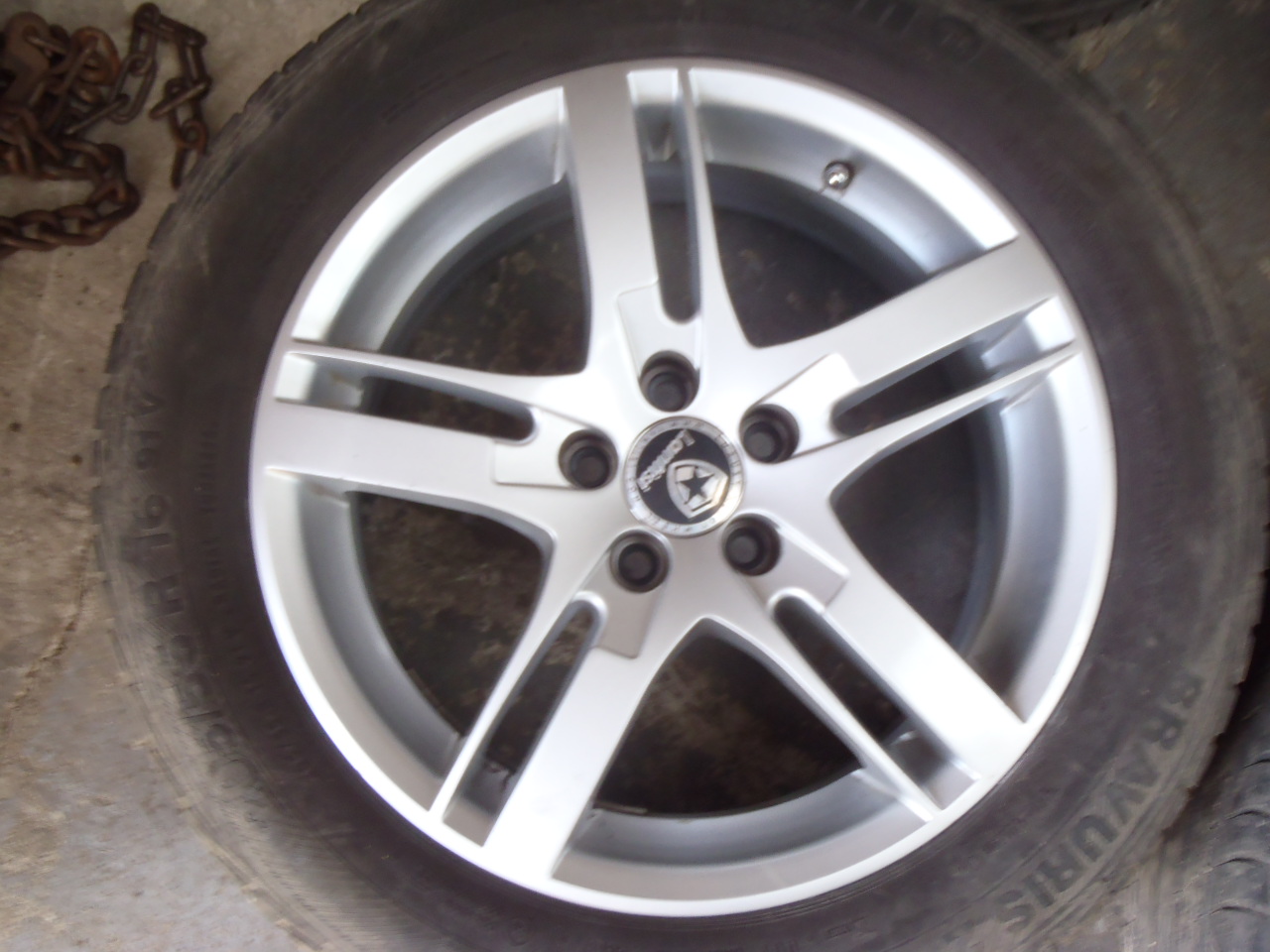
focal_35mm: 38
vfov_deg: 37.7
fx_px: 1394
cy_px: 476
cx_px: 635
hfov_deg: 49.0
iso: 200
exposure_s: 1/10
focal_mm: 6.83
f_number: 4.6
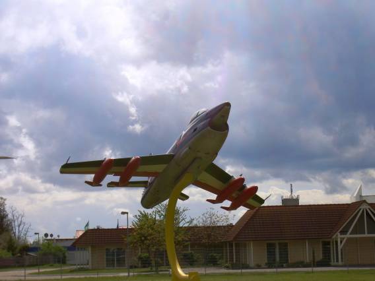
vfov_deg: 19.9
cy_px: 140
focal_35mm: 74
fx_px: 802
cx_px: 188
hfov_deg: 26.3
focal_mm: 12.2
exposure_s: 1/500
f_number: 6.2
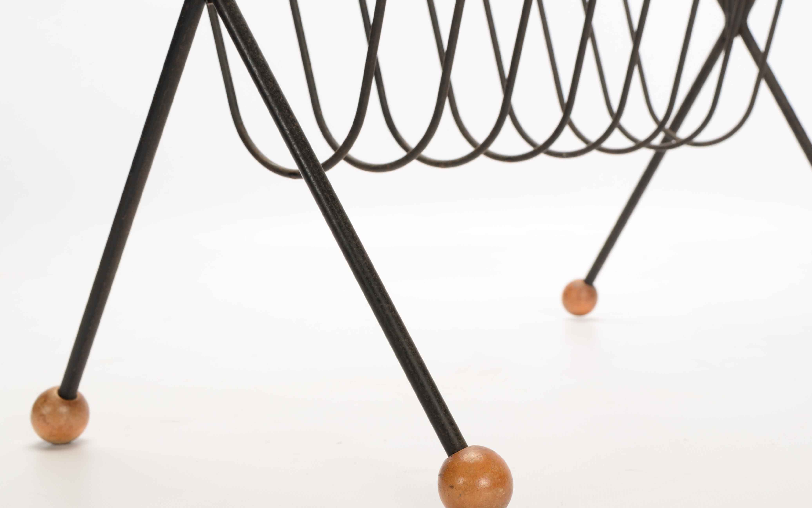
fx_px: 1408
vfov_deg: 20.4
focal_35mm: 64
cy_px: 263
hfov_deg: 32.1
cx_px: 461
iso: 100
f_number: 14
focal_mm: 35
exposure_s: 1/160
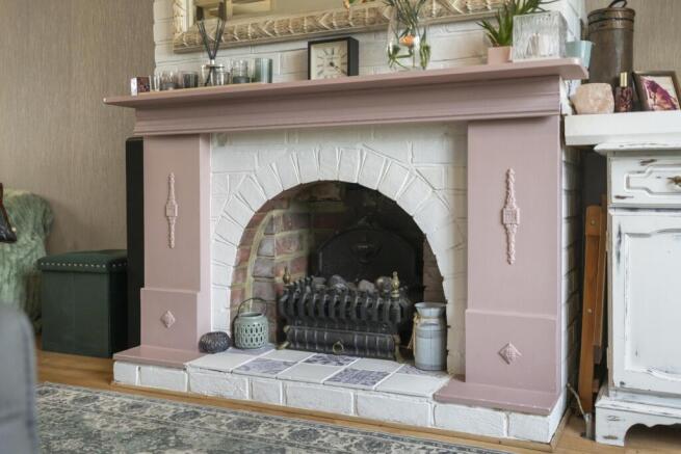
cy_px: 227
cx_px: 340
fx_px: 662
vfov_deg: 37.9
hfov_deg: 54.4
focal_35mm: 35
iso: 320
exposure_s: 1/50
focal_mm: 35
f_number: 4
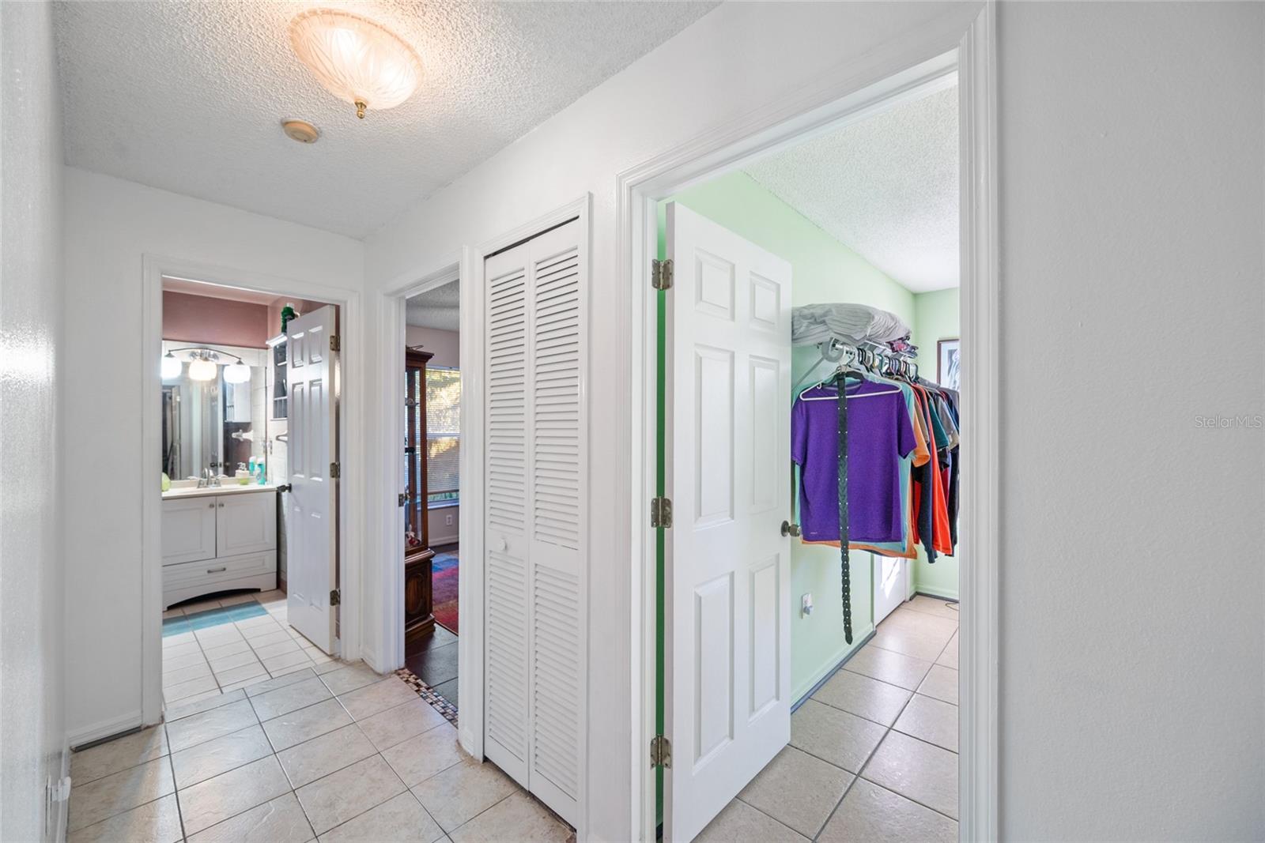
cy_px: 422
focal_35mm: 14
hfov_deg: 104.2
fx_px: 492
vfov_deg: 81.2
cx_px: 632
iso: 250
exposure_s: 1/1.67
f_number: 6.3
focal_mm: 14
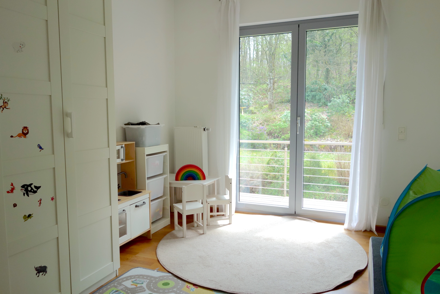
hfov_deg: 65.5
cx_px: 220
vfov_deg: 46.4
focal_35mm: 28
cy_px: 147
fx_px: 342
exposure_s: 1/250
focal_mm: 10.4
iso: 125
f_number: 2.8
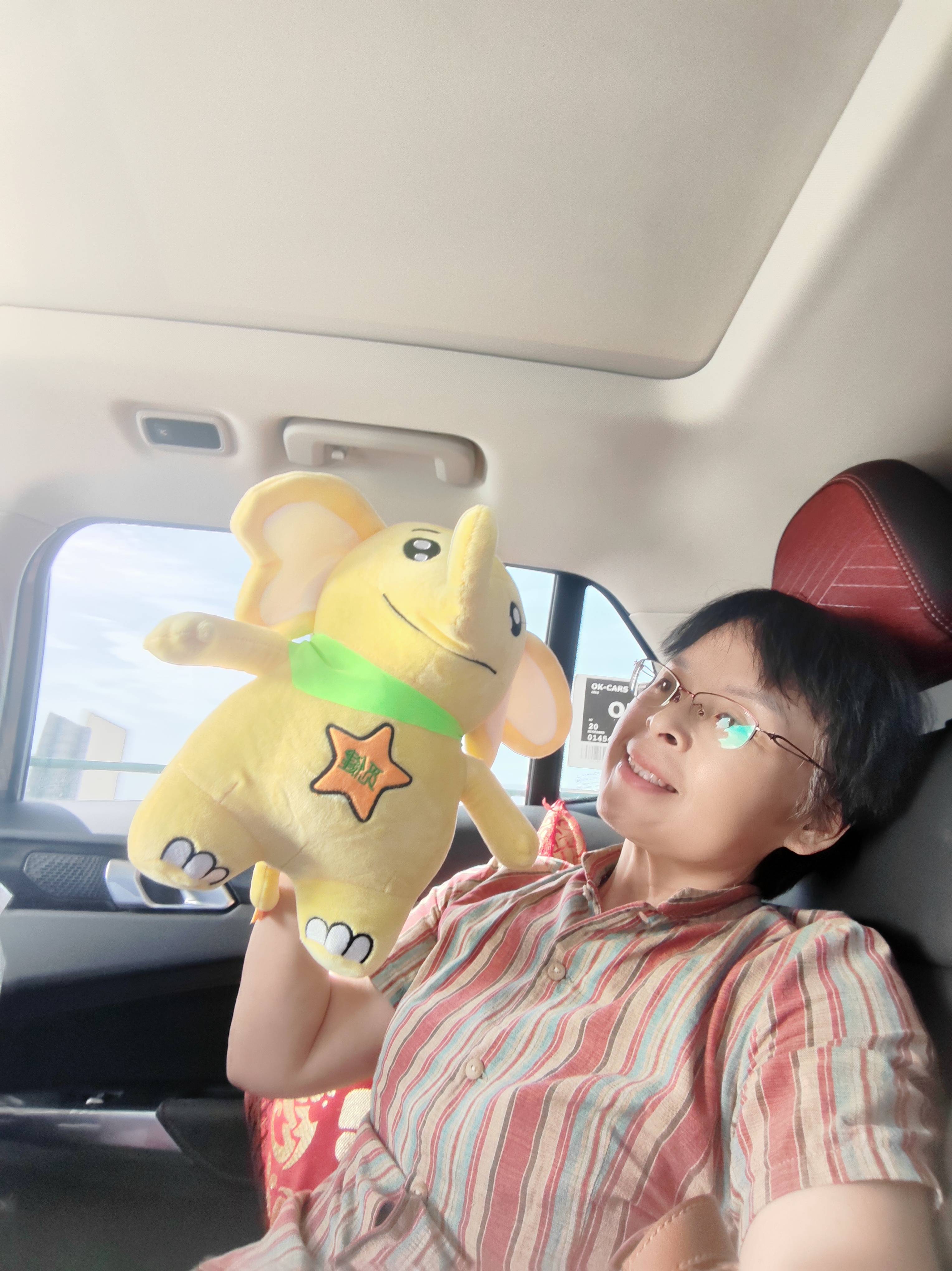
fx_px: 661
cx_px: 476
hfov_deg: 71.6
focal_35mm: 18
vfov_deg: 87.8
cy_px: 636
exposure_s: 1/50
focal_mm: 2.66
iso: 800
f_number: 2.4
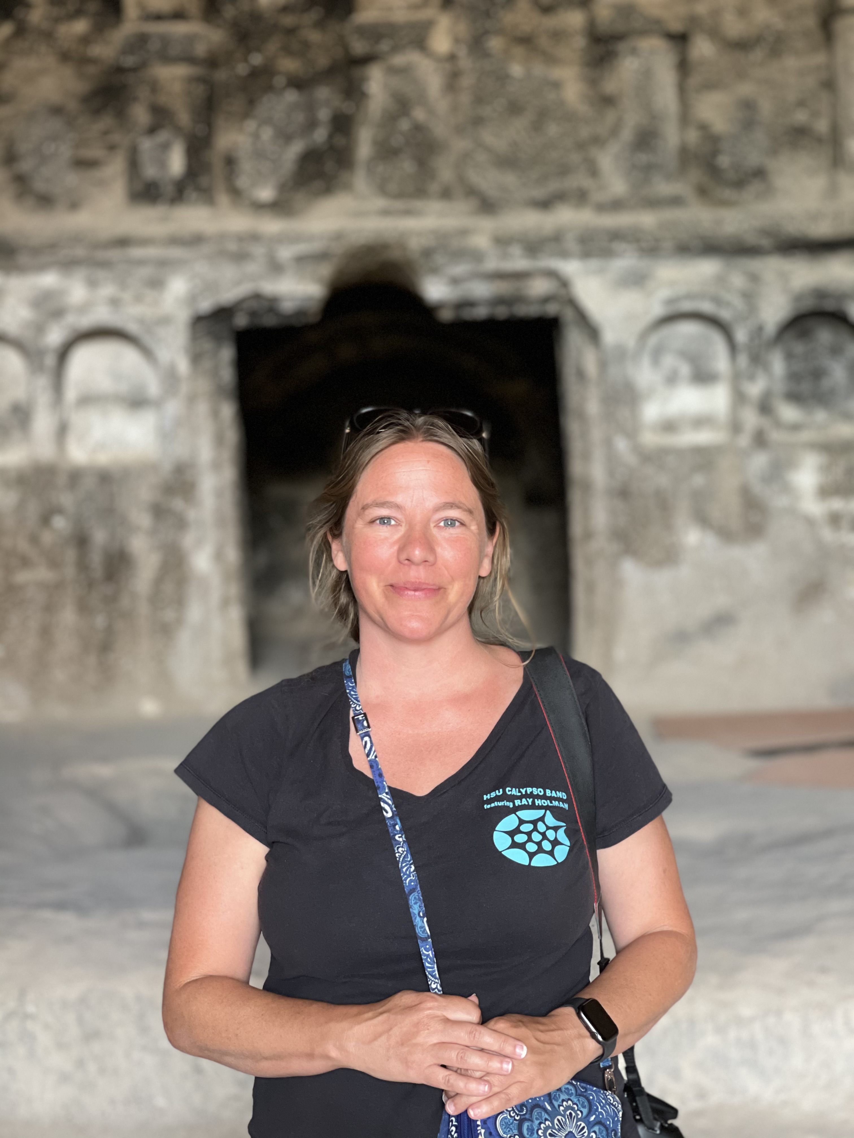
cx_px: 427
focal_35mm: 64
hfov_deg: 22.9
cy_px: 569
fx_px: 2105
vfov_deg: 30.3
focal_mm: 7.5
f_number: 2.2
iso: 160
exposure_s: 1/40
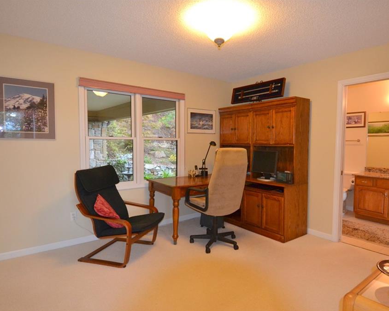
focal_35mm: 41
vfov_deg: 36.5
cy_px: 156
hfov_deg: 44.8
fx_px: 472
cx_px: 210
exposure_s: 1/60
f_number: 4
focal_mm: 24
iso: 1400
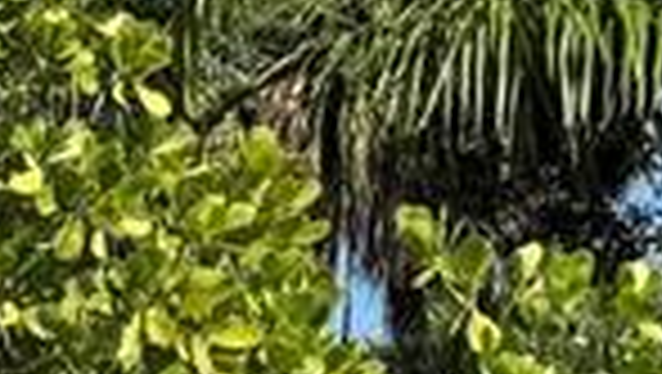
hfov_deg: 9.2
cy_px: 1050
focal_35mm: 182
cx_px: -1401
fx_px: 3198
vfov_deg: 6.2
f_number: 1.78
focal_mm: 6.76
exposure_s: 1/3584
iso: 80
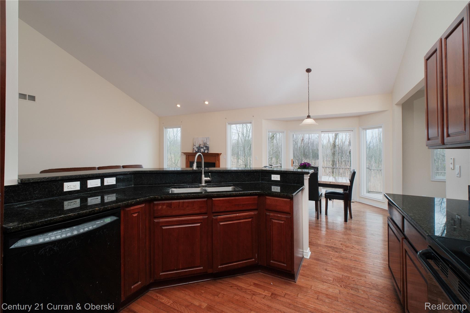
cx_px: 235
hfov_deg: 100.4
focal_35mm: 15
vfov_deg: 77.3
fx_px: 196
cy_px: 156
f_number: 6.4
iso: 640
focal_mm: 10
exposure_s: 1/250
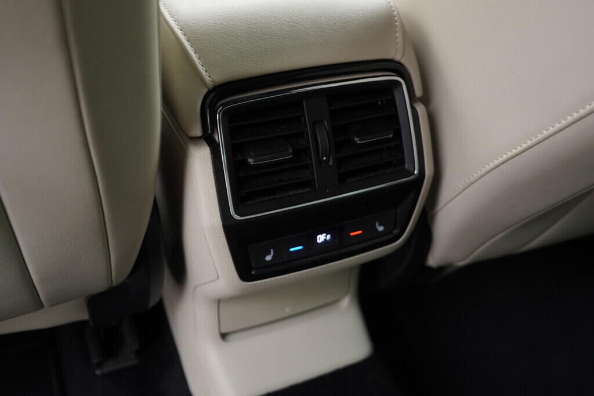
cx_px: 297
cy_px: 198
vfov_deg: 36.9
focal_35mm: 36
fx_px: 594
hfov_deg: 53.1
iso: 400
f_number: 2.8
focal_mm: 24
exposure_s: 1/40
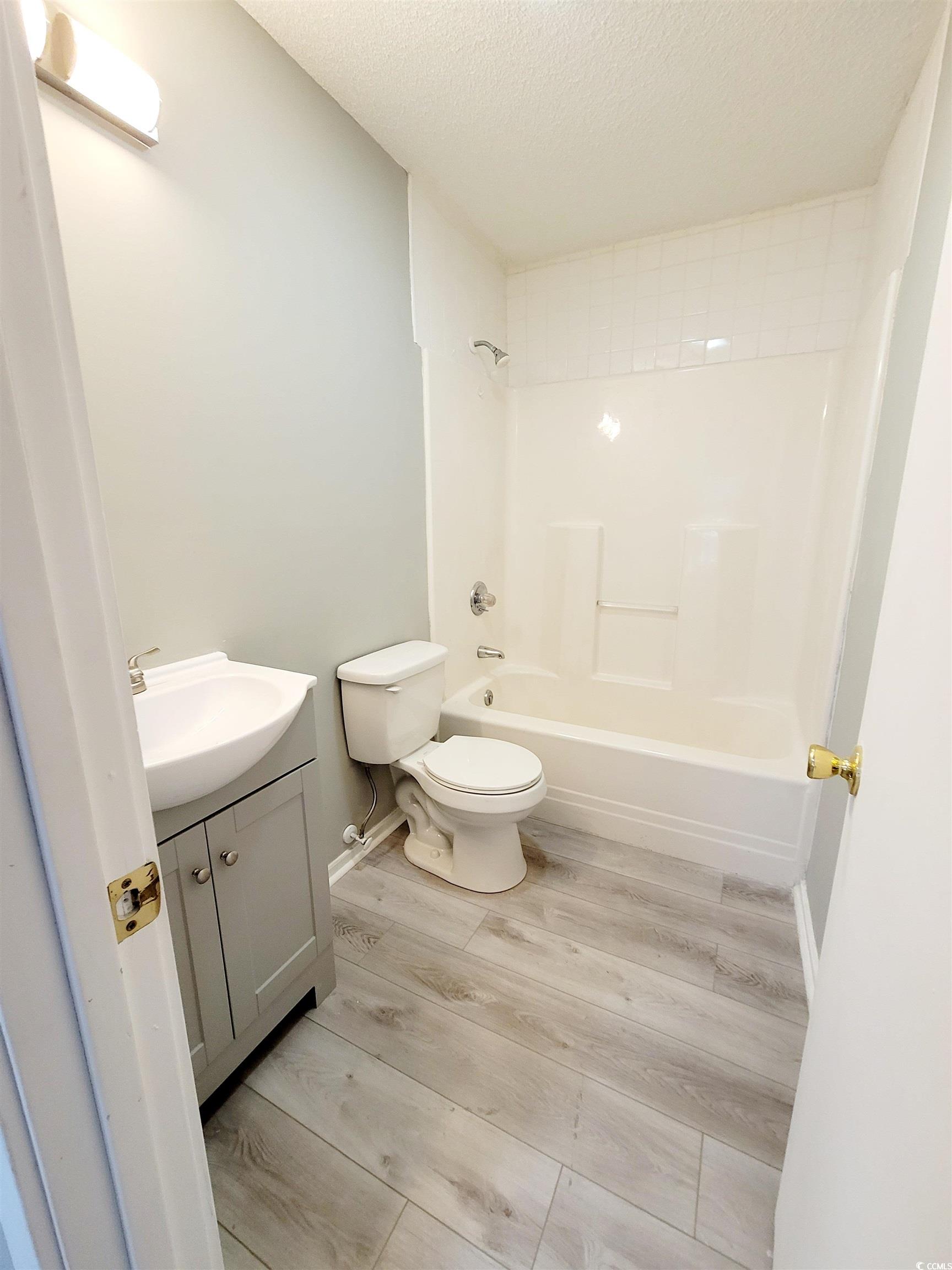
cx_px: 476
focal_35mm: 13
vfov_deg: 106.2
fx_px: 477
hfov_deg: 89.9
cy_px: 635
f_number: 2.2
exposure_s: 1/59.2
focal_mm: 2.2
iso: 250
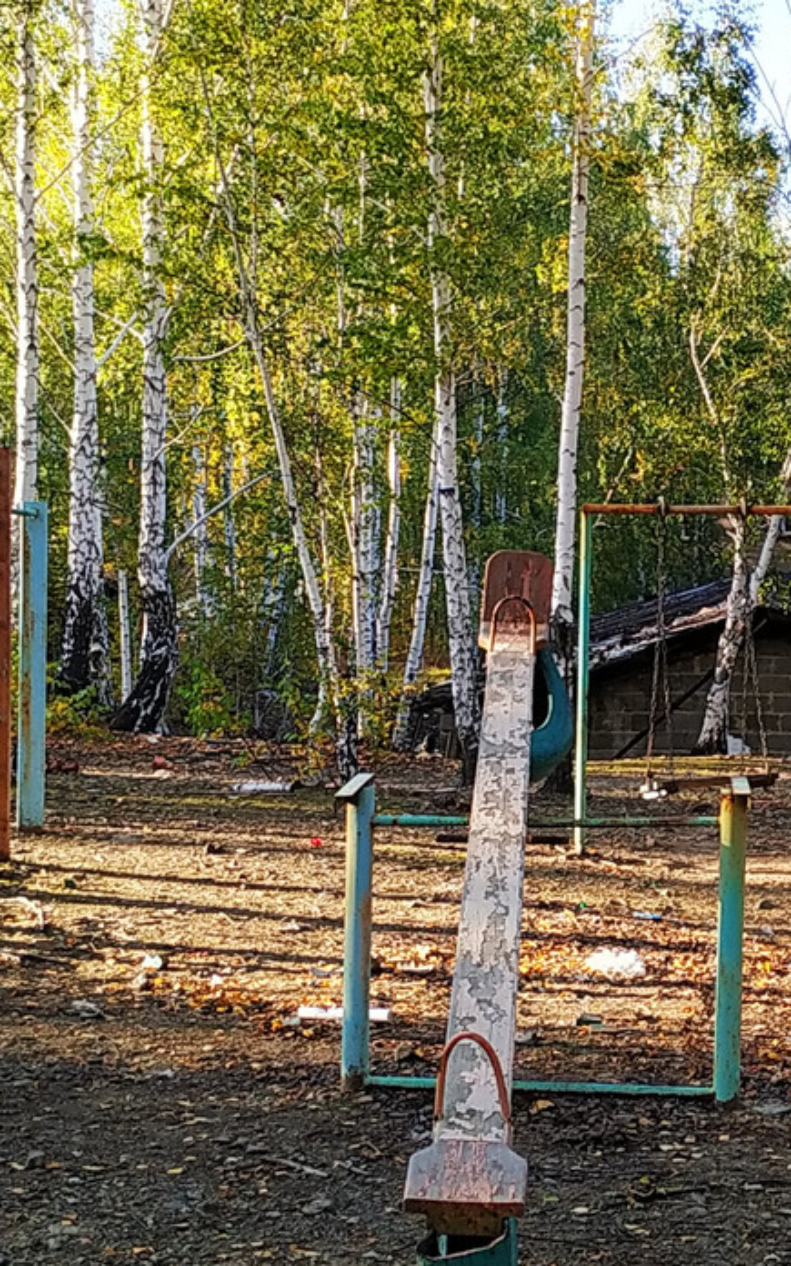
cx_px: 752
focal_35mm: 39
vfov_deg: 50.4
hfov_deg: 30.9
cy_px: 611
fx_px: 1345
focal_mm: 3.94
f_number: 1.9
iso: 250
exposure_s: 1/543
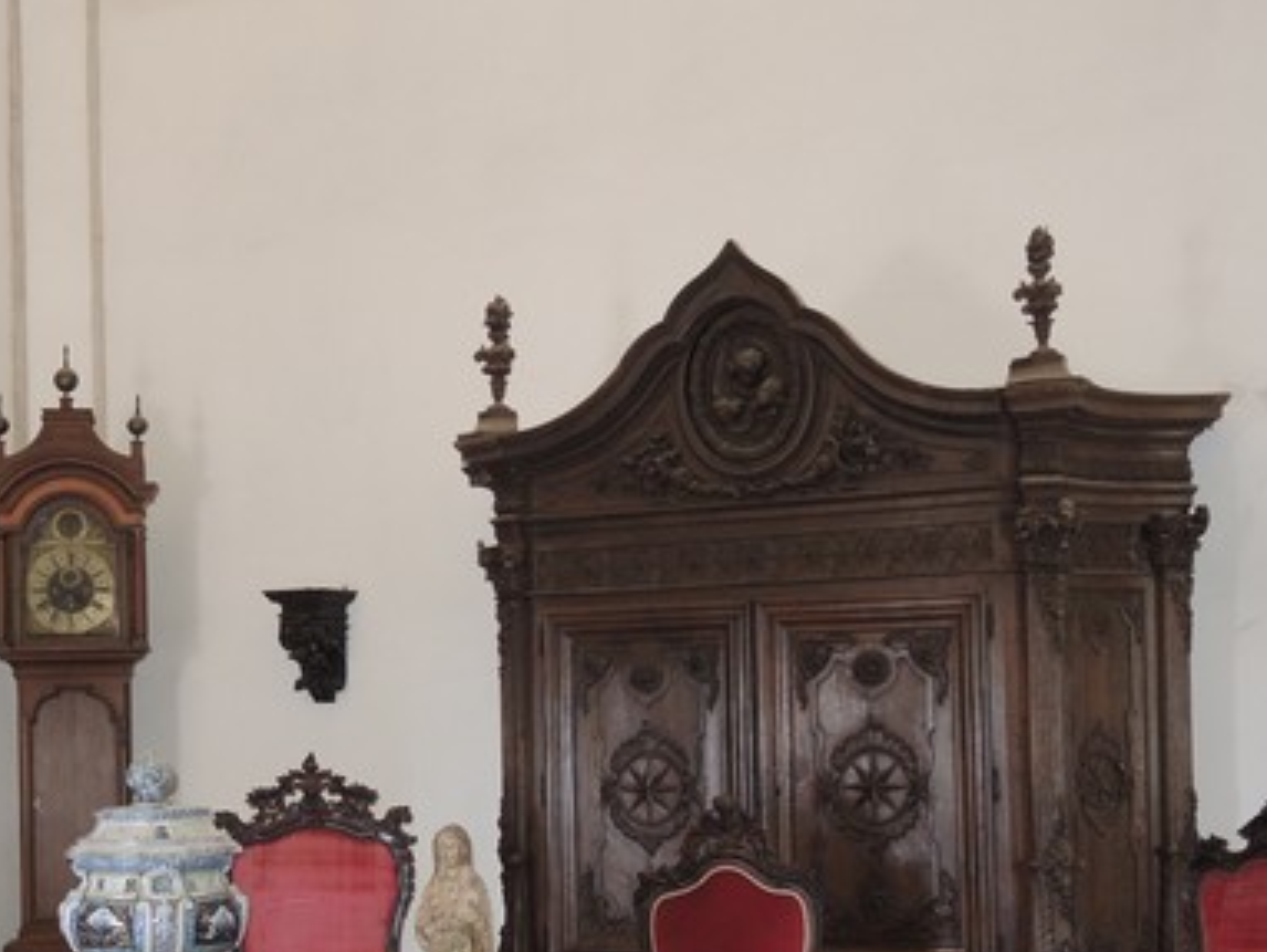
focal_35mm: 61
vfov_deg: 23.9
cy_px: 663
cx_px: 421
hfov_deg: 31.4
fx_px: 2234
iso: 400
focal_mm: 7.6
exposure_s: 1/50
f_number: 2.2
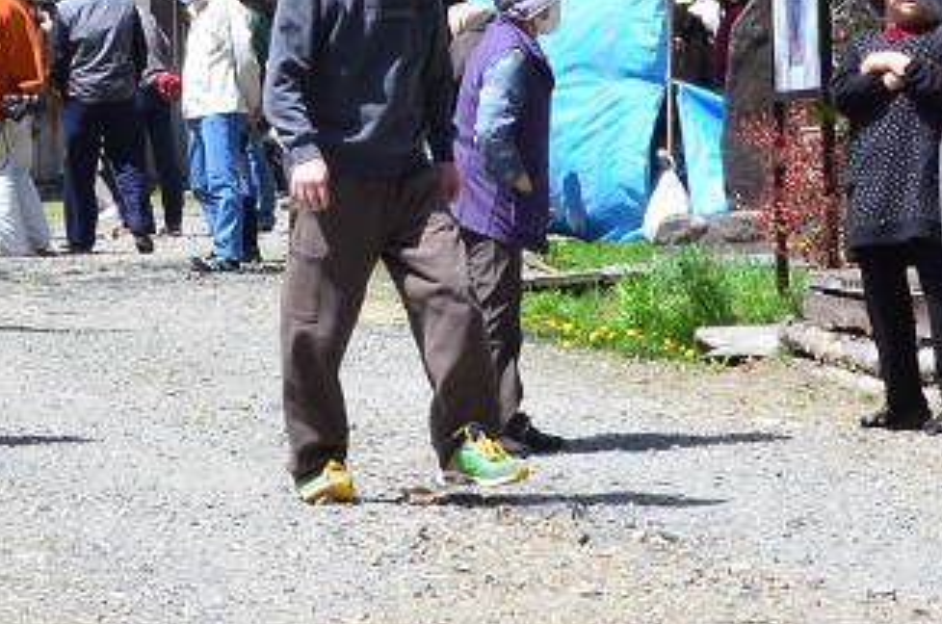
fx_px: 5328
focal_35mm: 204
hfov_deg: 10.0
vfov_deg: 6.6
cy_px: -272
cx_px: 17
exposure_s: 1/640
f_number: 13
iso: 1600
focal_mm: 36
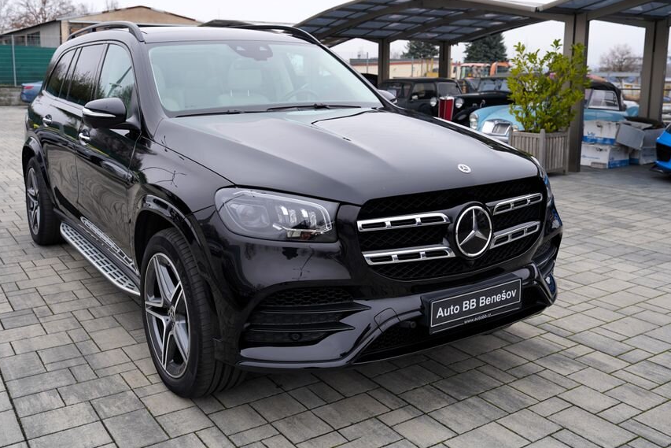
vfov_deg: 36.8
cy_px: 189
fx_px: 671
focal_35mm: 36
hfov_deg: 53.0
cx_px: 298
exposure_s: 1/80
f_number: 4.5
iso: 100
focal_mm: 30
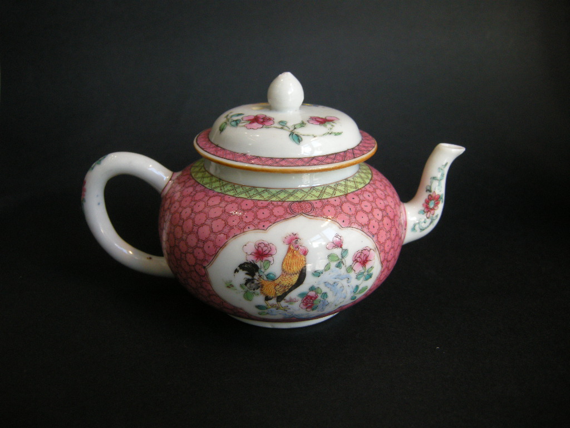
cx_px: 285
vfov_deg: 40.7
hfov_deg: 52.6
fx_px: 576
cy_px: 214
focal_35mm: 35
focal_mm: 7.5
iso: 182
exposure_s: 1/60
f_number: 2.7
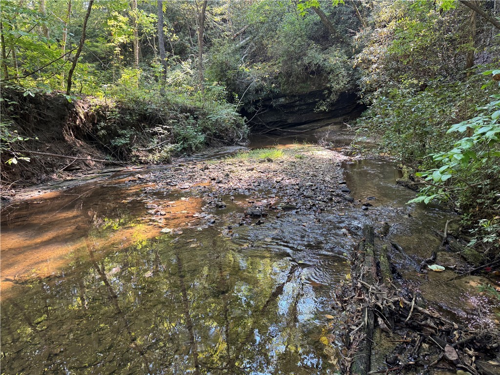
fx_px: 347
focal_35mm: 24
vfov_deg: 56.8
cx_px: 250
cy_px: 188
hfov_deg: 71.6
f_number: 1.78
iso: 200
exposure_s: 1/120
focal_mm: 6.76
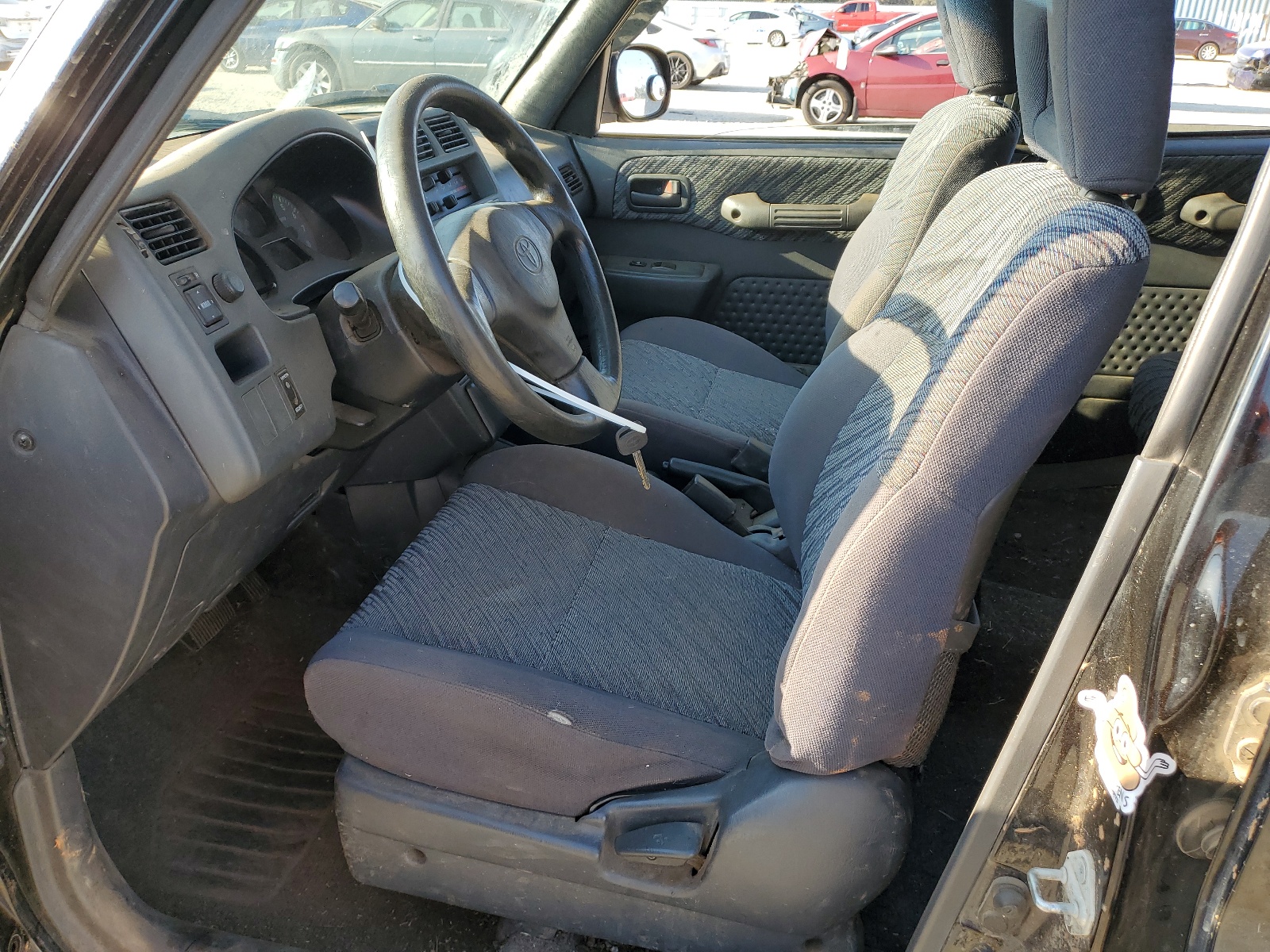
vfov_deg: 53.1
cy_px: 476
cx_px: 635
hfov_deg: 67.3
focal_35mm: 26
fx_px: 954
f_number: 1.5
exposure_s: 1/370
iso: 50
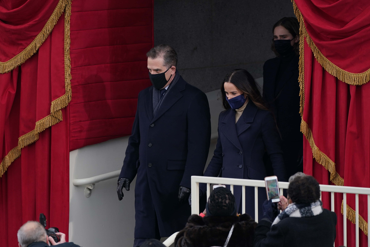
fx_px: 7564
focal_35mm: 736
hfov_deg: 2.8
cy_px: 134
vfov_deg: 1.9
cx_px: 172
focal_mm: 600
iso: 400
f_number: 4.5
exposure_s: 1/1250
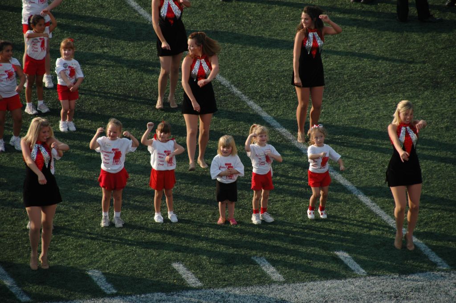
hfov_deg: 6.9
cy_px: 152
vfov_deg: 4.6
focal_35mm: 300
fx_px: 3795
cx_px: 228
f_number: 5.6
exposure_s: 1/400
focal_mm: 200
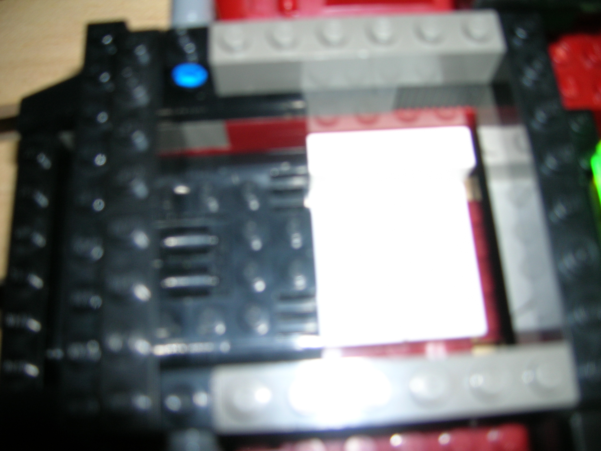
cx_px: 300
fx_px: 590
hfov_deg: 54.0
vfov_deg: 41.8
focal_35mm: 34
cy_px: 226
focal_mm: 5.7
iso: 50
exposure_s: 1/60.1
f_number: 2.9
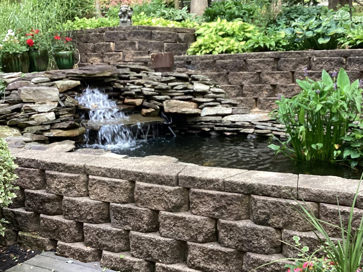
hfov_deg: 42.1
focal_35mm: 45
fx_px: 472
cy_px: 115
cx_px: 195
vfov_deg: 32.1
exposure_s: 1/60
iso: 125
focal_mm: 3.3
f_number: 2.4
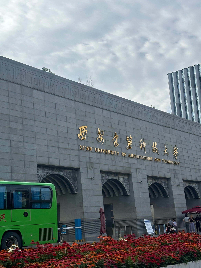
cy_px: 134
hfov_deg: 28.0
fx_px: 403
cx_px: 100
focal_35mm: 52
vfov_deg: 36.8
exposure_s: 1/2193
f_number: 1.6
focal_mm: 5.96
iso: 32
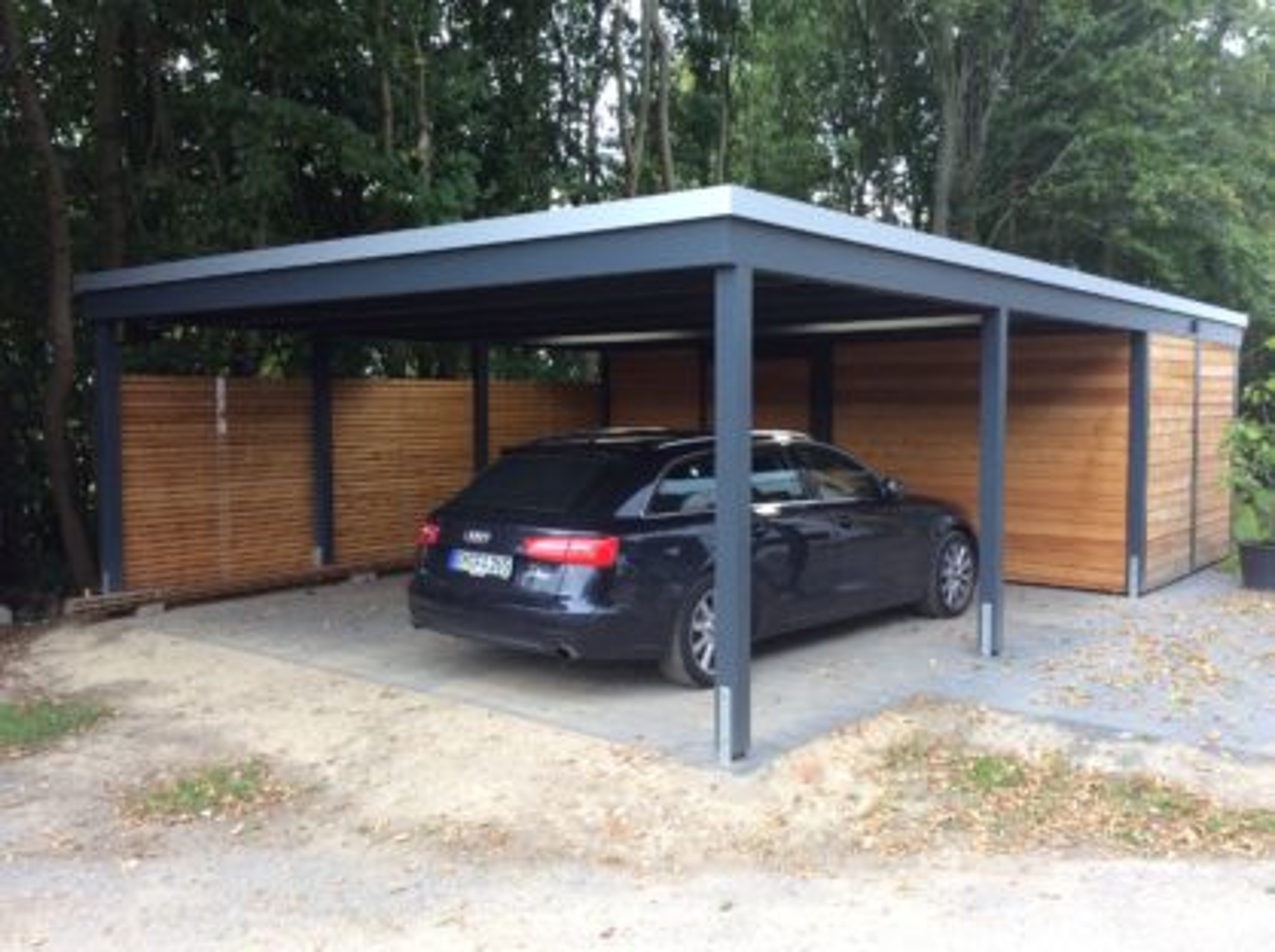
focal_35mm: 32
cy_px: 476
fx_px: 1177
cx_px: 638
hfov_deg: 56.9
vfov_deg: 44.0
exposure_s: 1/33
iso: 40
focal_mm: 3.3
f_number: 2.4
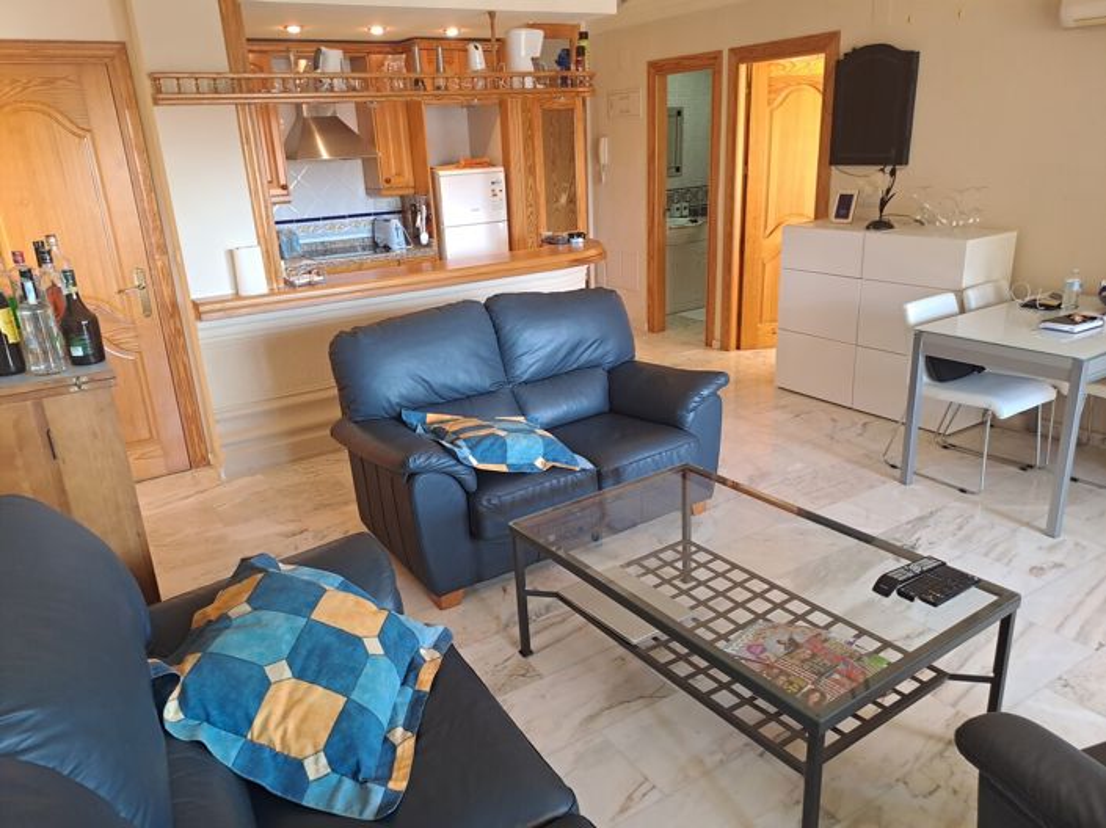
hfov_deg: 69.4
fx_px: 798
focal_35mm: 25
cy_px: 414
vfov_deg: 54.8
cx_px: 553
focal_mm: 4.65
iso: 160
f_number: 1.8
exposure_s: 1/50
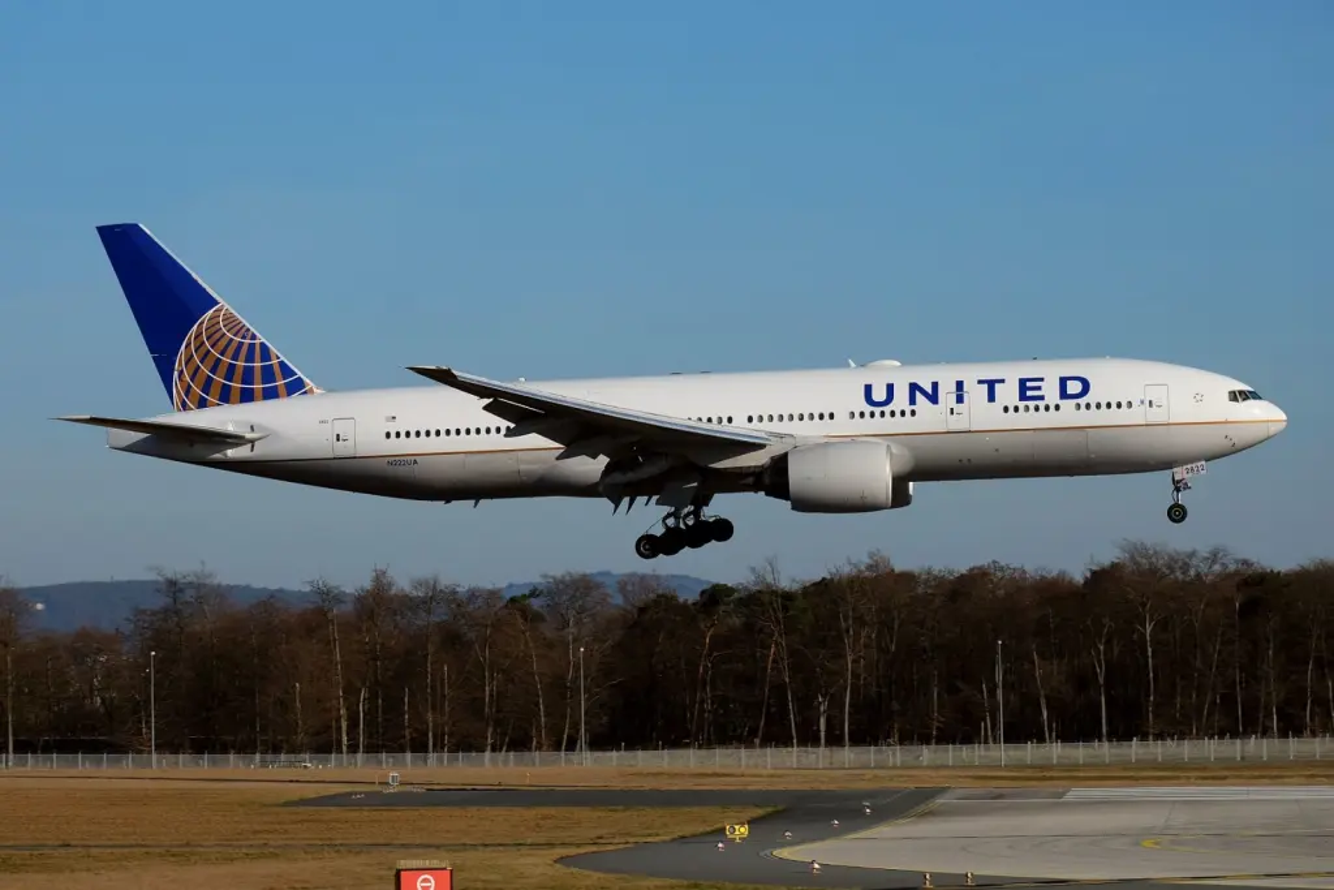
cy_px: 445
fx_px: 4706
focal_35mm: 127
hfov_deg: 16.1
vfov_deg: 10.8
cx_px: 667
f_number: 7.1
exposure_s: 1/800
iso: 200
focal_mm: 84.8
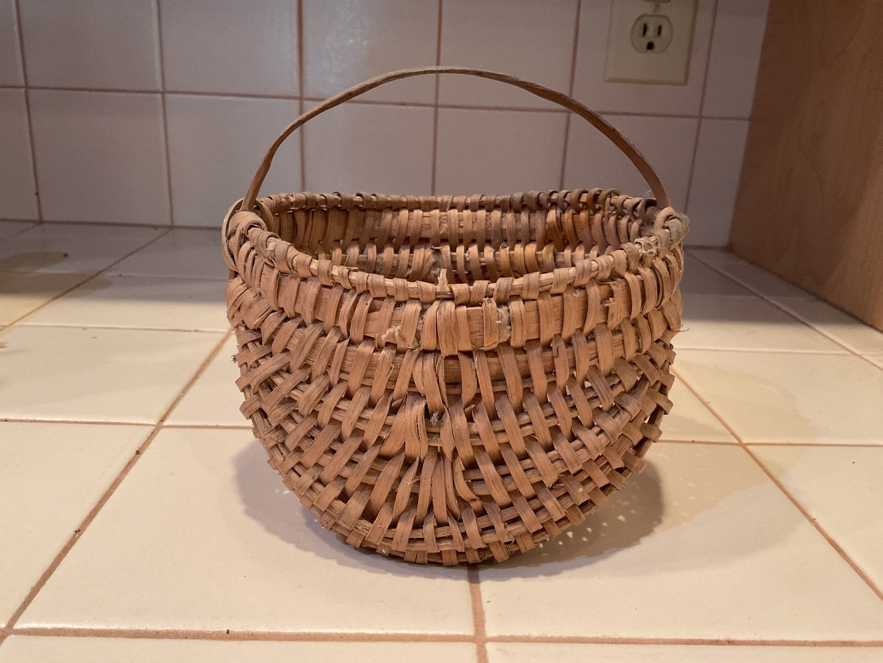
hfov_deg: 61.7
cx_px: 442
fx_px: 740
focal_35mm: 29
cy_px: 332
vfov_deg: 48.2
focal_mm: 3
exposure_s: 1/60
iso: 200
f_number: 1.8
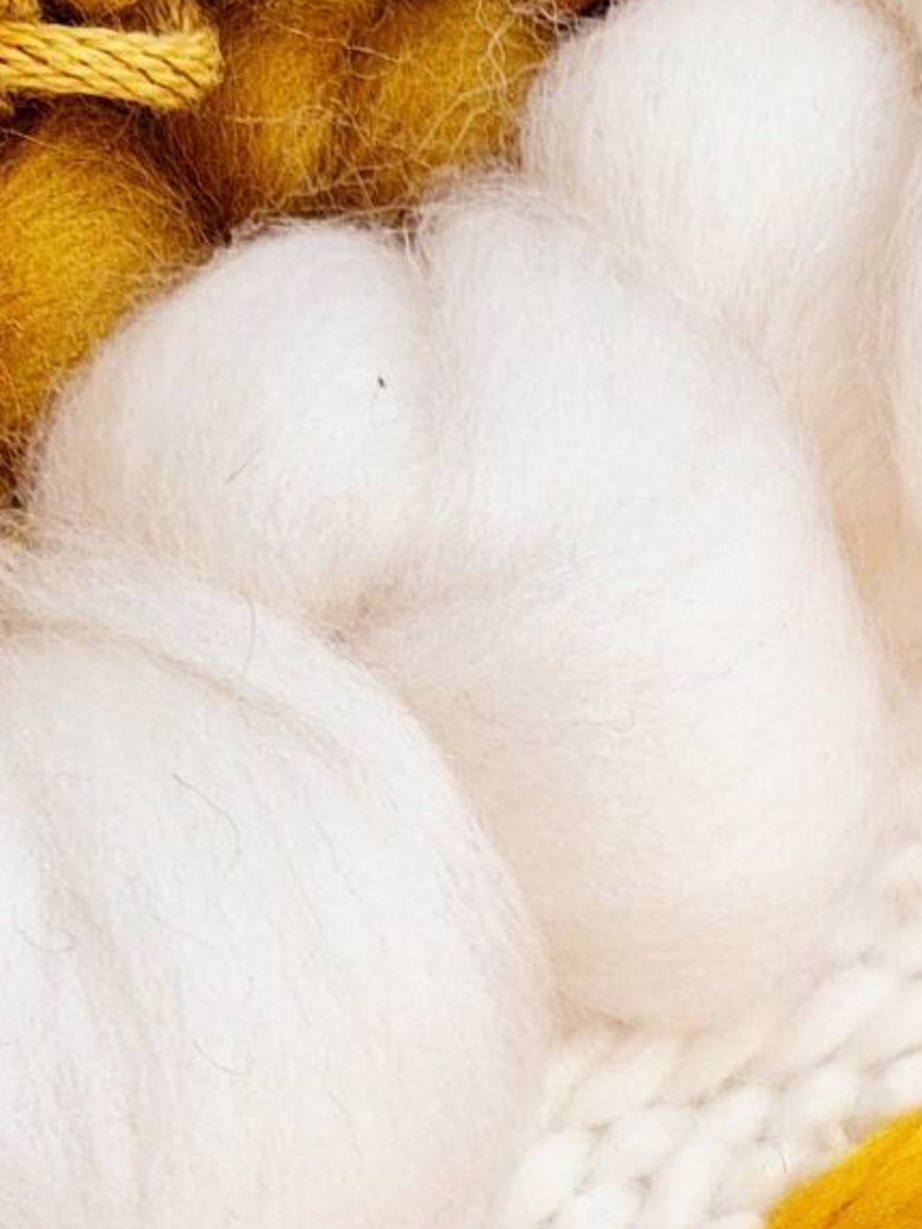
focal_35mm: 103
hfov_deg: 13.8
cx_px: 1188
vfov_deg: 16.9
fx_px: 3658
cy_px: 1947
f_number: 1.8
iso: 40
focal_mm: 5.4
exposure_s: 1/180
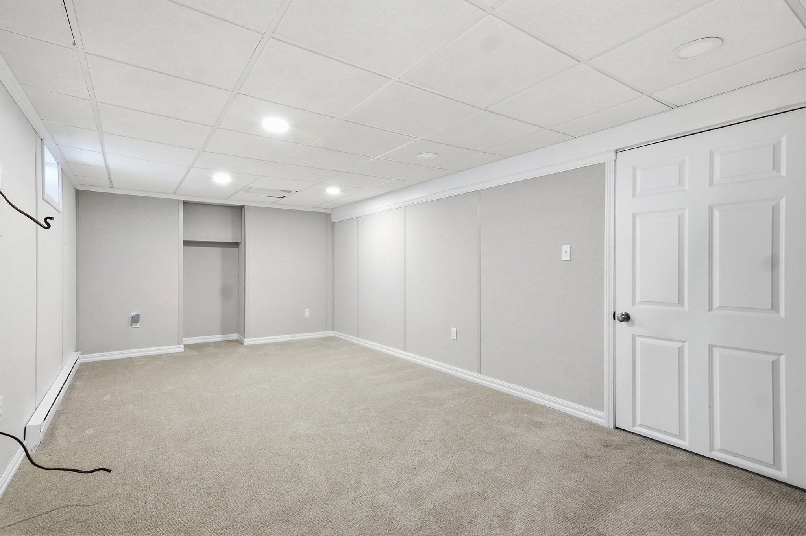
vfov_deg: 72.0
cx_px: 403
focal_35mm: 16
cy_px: 268
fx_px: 369
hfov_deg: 95.0
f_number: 7.1
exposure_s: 1/100
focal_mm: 11
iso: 800
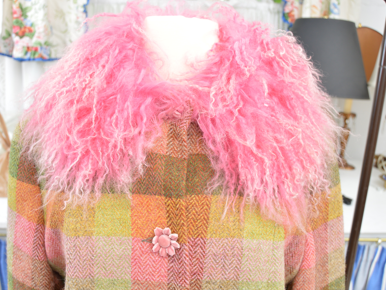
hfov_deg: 51.3
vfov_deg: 39.7
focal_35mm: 36
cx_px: 177
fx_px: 401
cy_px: 146
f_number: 5
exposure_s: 1/30
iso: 200
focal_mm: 22
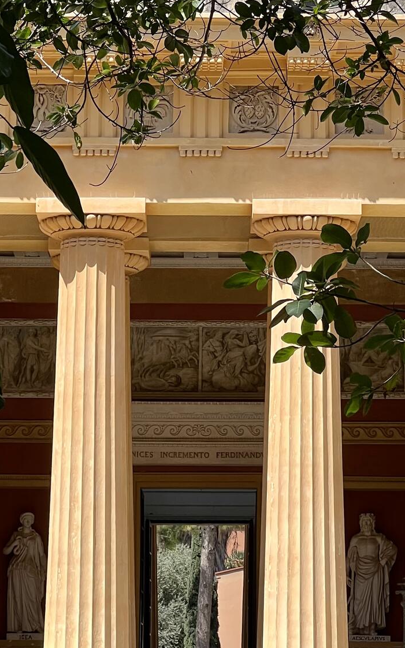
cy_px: 270
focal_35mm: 149
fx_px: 2632
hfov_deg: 8.8
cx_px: 202
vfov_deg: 14.0
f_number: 2.8
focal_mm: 9
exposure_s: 1/457
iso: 32
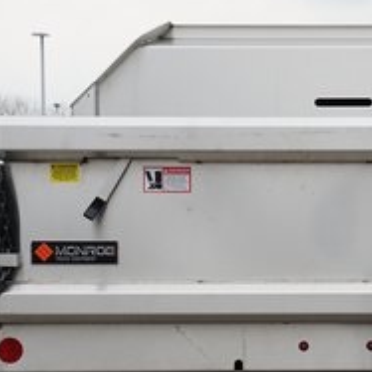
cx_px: 378
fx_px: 2614
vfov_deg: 8.1
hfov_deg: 8.1
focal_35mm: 215
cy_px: 301
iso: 100
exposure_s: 1/100
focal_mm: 74
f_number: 8
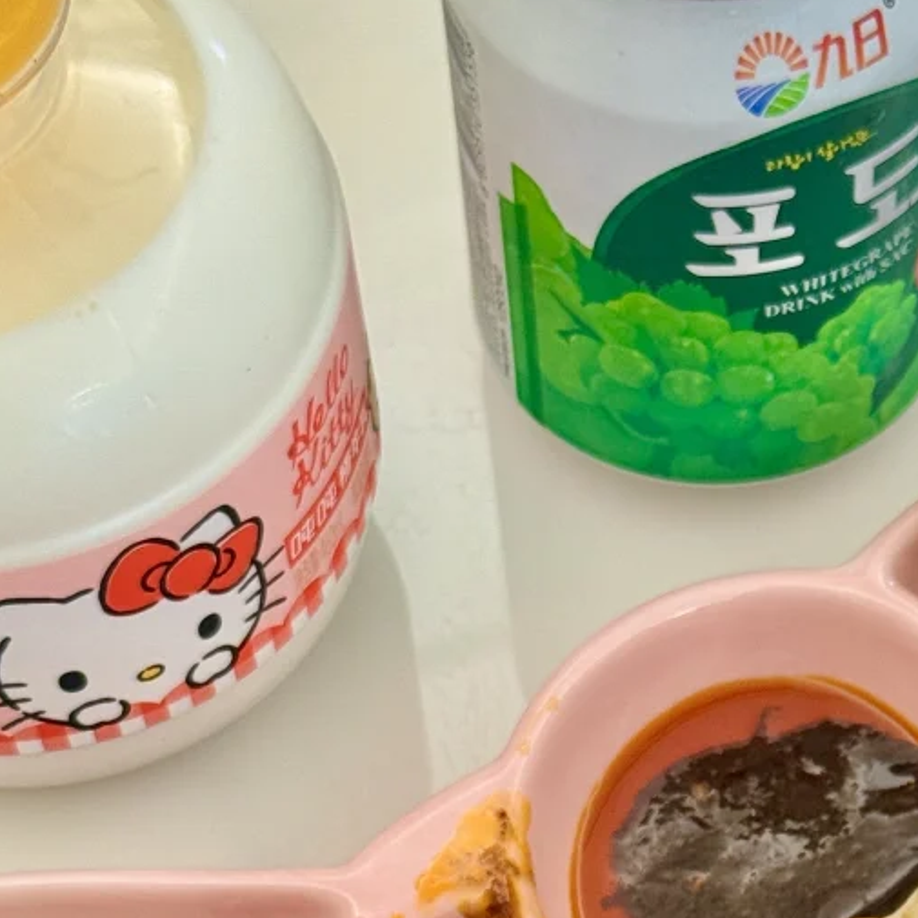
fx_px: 3630
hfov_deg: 14.3
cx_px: 776
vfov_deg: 14.0
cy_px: 1085
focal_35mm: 121
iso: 80
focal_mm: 6.76
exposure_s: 1/85
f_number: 1.78
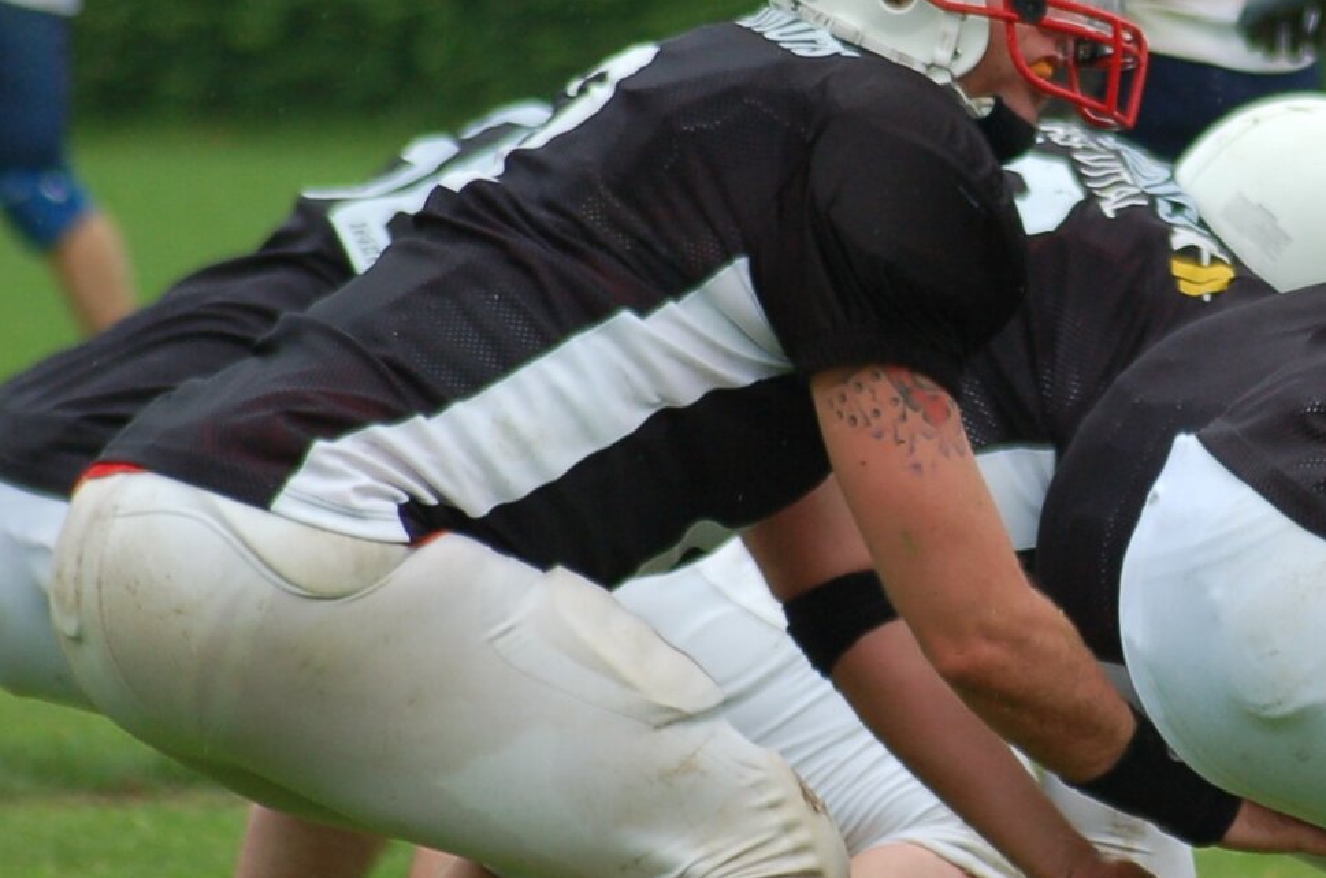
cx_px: 1222
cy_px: 495
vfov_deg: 2.1
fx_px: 24414
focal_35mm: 664
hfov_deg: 3.1
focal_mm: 195
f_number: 5
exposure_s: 1/800
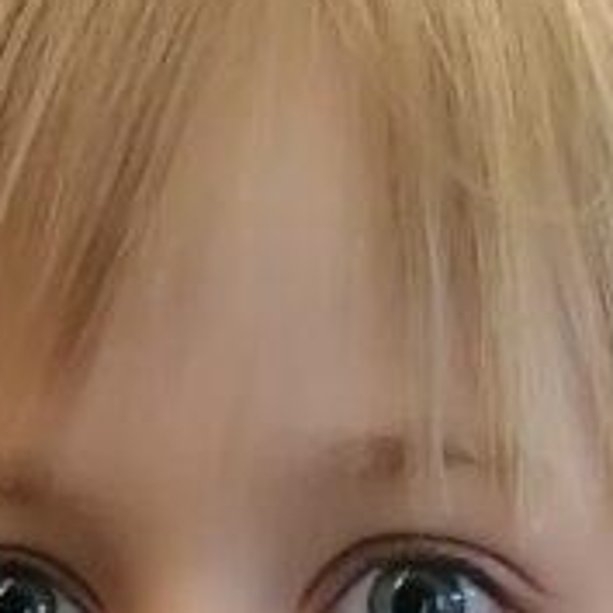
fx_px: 4328
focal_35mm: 216
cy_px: 1974
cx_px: 197
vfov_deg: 7.1
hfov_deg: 8.1
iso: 125
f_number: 1.8
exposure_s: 1/50
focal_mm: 4.75
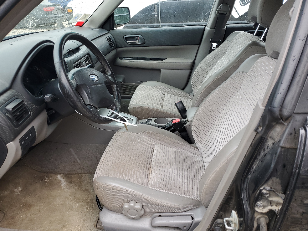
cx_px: 154
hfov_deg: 67.3
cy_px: 116
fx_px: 231
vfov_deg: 53.1
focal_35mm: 26
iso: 50
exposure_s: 1/192
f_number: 1.5
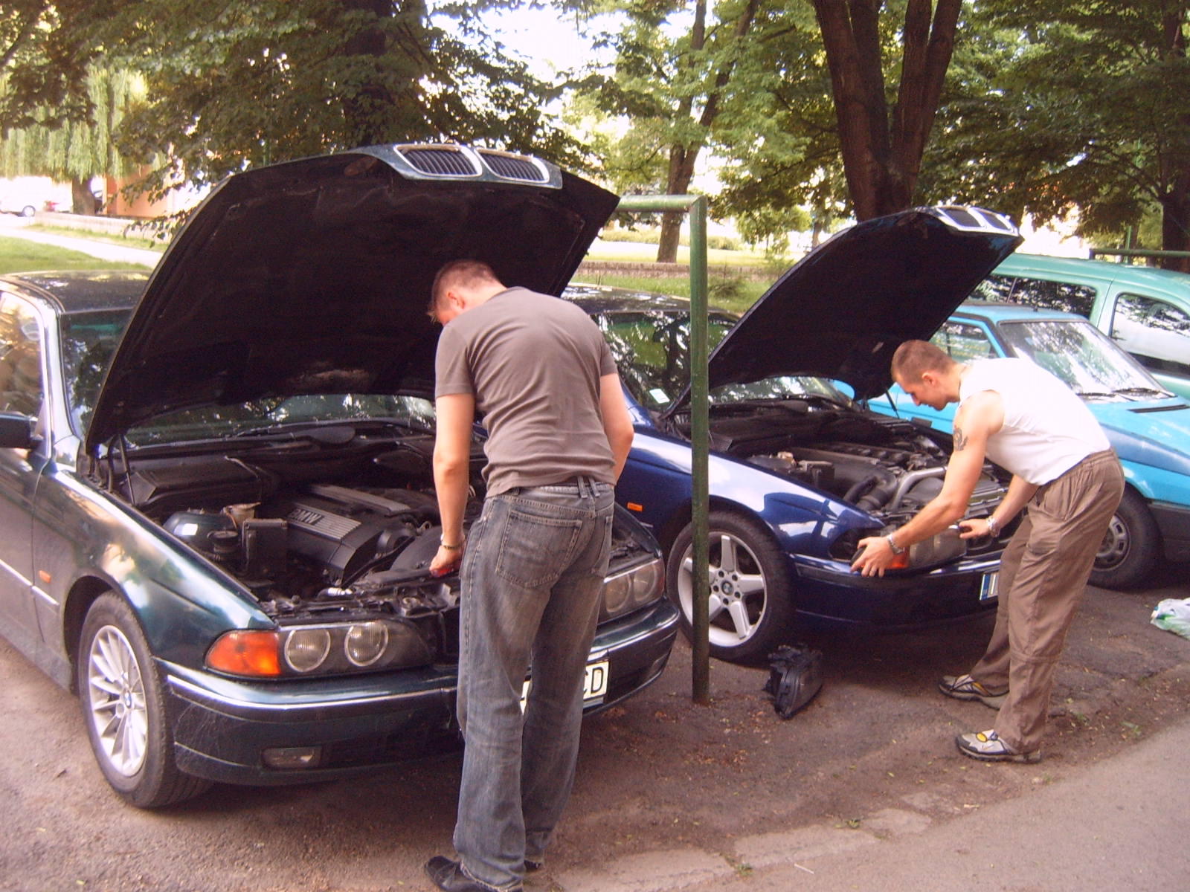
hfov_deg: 50.1
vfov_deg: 38.7
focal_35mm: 37
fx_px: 1272
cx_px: 595
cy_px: 446
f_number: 2.9
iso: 141
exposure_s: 1/90
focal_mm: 6.2
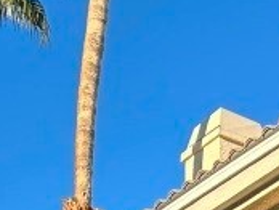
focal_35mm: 153
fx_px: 1235
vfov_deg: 8.8
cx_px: 277
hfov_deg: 12.7
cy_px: 503
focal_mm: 5.7
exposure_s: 1/974
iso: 50
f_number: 1.5
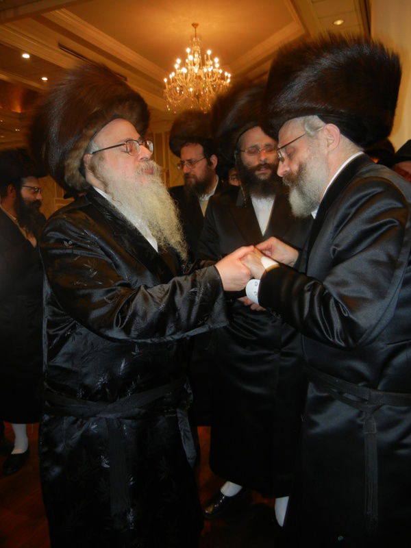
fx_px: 475
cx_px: 206
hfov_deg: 46.8
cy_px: 274
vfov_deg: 60.0
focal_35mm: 30
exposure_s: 1/30
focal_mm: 5.4
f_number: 3.5
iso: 200
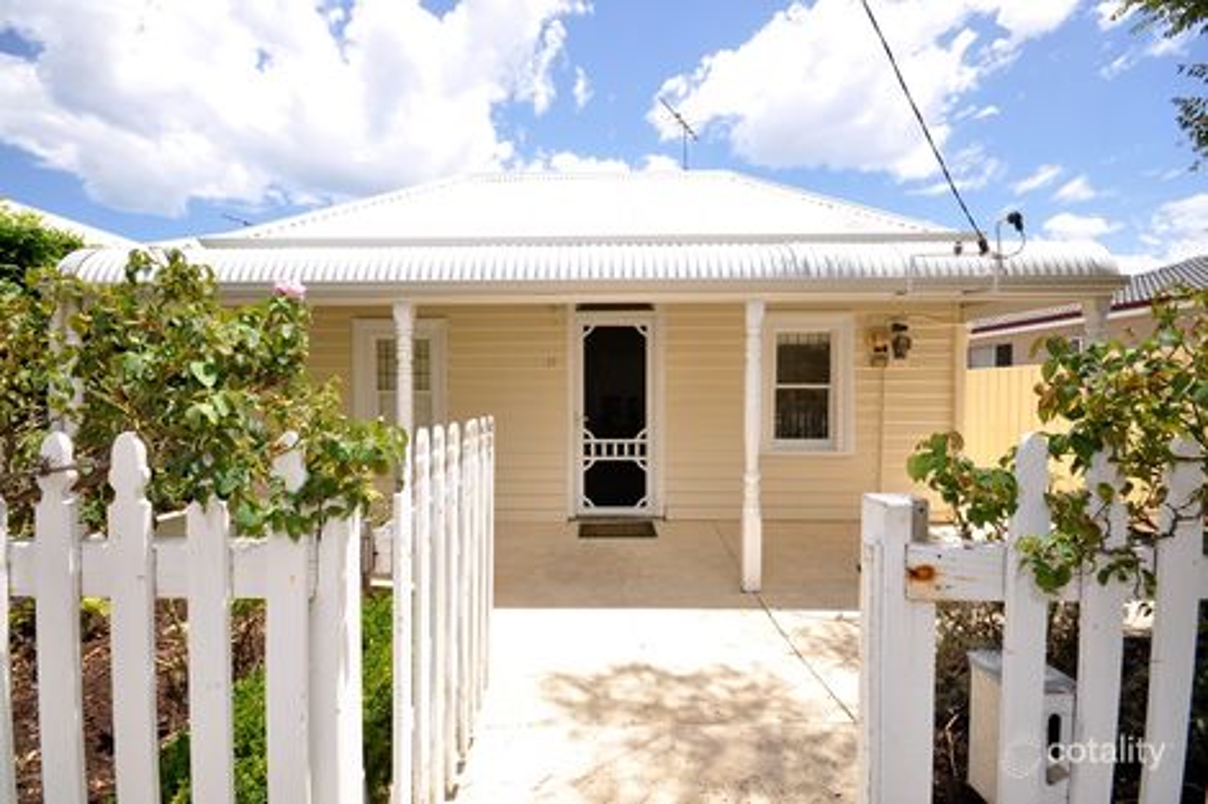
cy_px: 402
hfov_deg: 100.4
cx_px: 604
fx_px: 503
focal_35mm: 15
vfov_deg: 77.3
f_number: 11
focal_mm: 10
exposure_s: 1/200
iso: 200
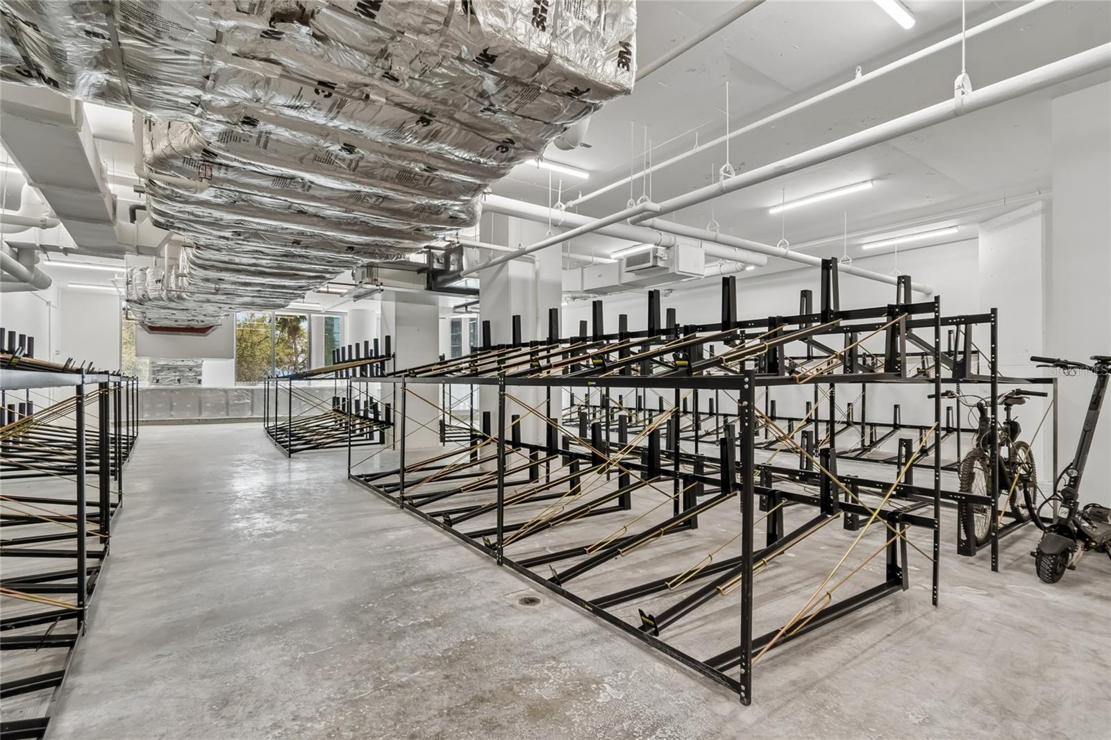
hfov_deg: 96.7
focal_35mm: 16
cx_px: 556
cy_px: 370
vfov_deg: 73.7
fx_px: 494
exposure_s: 1/50
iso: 100
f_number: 7.1
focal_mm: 11
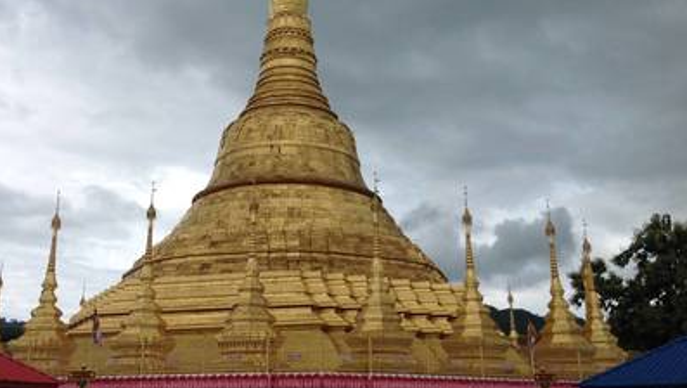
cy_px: 158
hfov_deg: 44.5
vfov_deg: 26.0
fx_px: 839
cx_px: 301
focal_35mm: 46
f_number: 2.4
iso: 50
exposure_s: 1/2747
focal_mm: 4.28
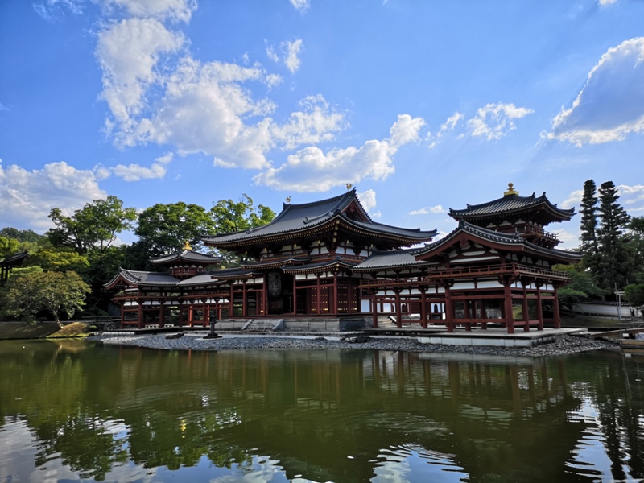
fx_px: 502
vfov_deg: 51.4
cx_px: 322
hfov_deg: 65.3
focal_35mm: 27
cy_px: 242
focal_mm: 3.95
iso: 50
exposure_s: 1/3788
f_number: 1.8
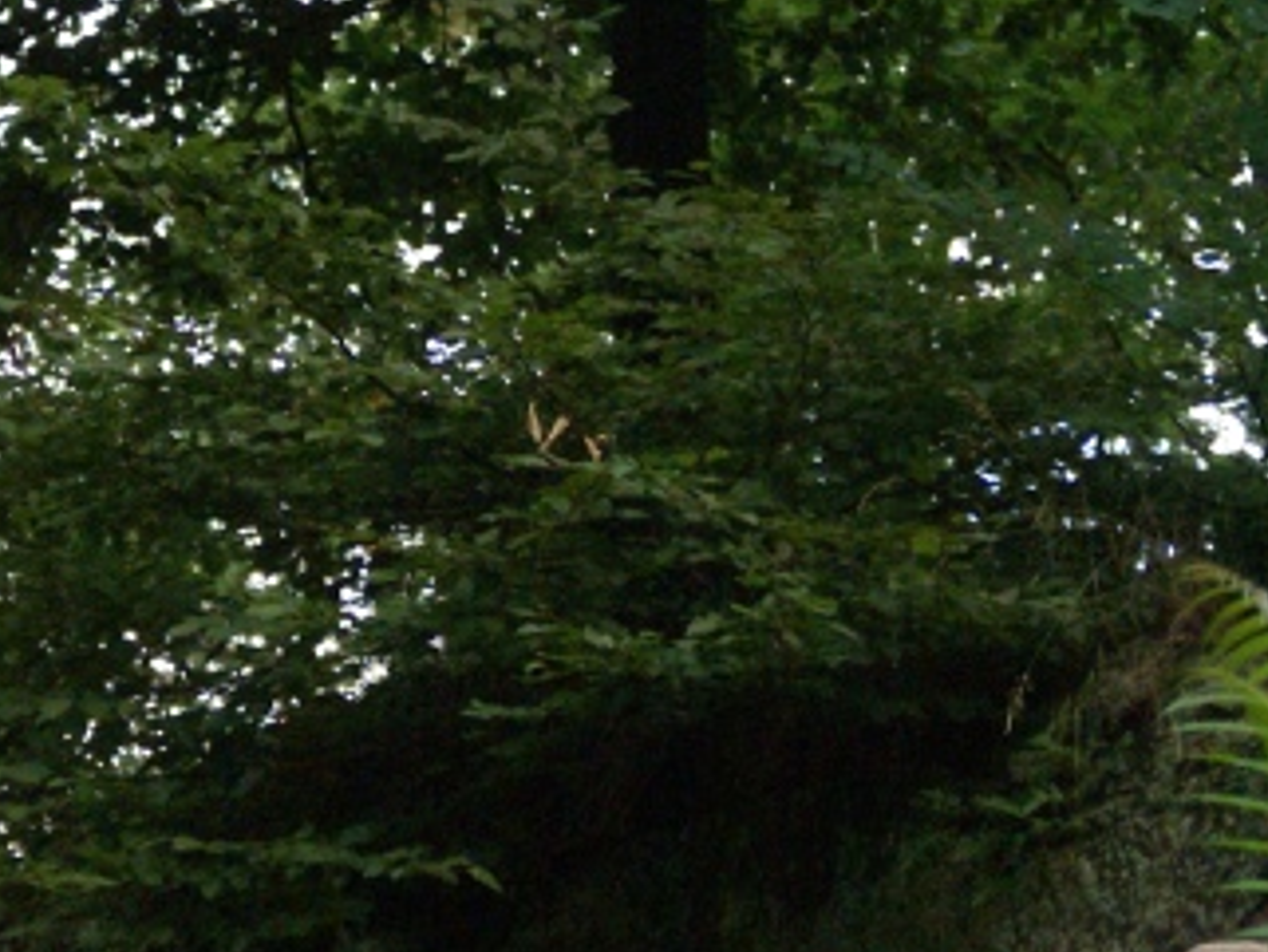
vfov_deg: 4.6
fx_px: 11799
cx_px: 1580
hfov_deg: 6.1
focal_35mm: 322
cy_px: 77
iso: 640
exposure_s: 1/250
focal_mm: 70
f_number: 5.6
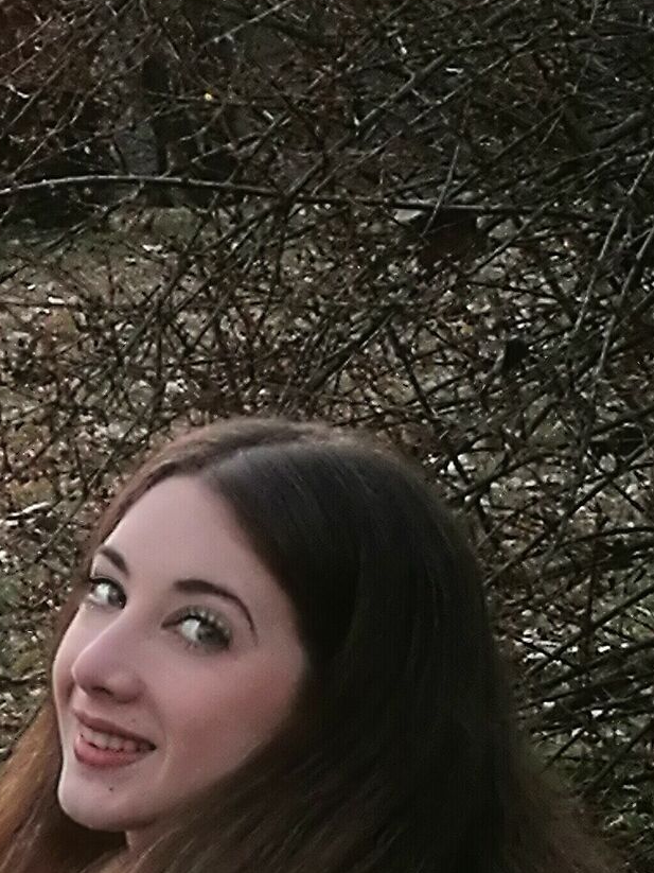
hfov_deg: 7.0
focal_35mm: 210
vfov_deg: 9.4
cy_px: 680
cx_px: -216
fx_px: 5291
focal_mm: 4.5
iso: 50
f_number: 2.2
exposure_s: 1/105
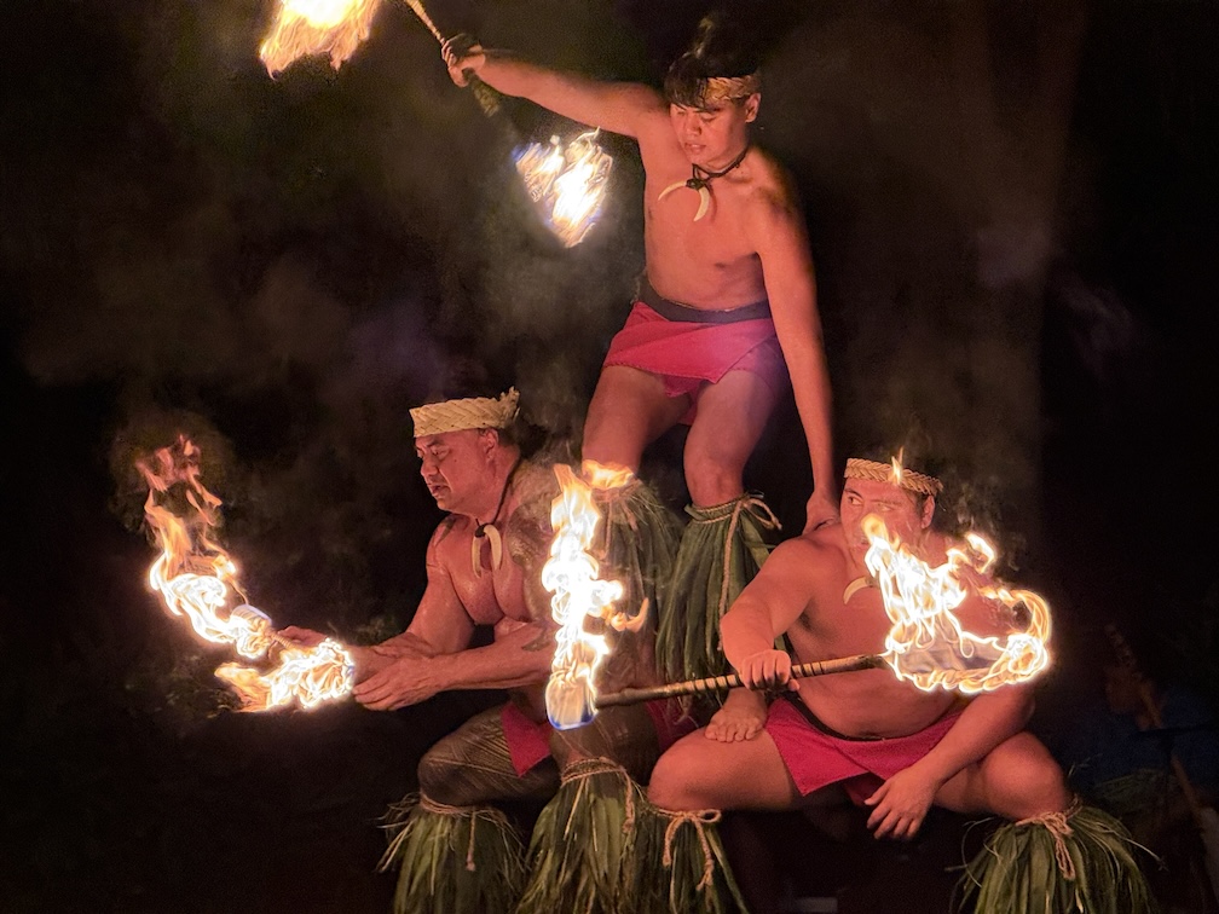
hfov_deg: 16.4
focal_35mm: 120
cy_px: 457
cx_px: 610
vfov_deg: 12.3
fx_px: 4226
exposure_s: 1/60
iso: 400
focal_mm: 15.66
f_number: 2.8
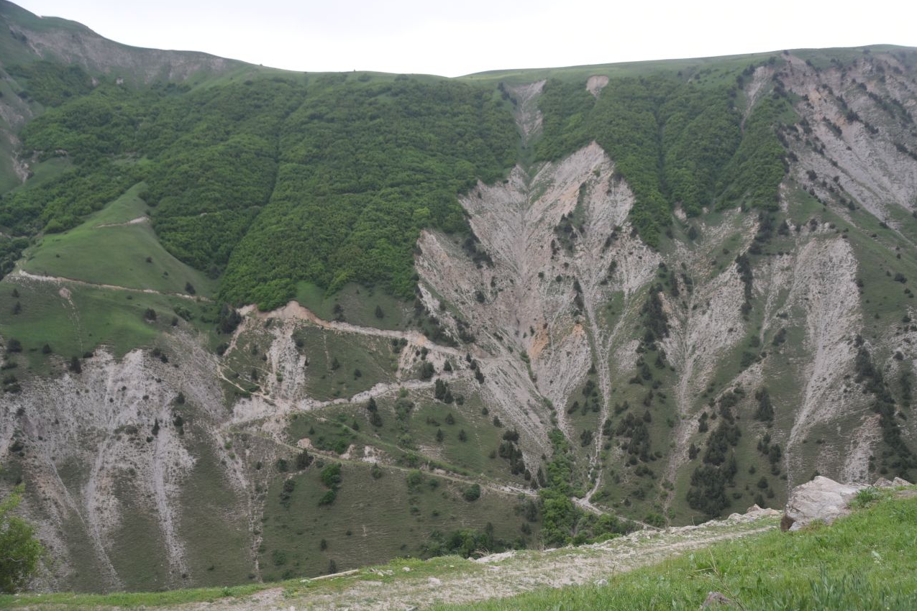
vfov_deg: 26.5
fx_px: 1299
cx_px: 466
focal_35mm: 51
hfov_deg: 38.9
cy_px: 308
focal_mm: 50
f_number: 5
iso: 640
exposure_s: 1/250
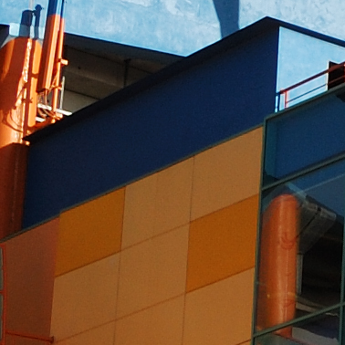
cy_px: -25
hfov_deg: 6.4
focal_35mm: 243
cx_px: 1117
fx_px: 2740
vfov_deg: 7.2
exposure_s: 1/200
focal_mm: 24
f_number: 13
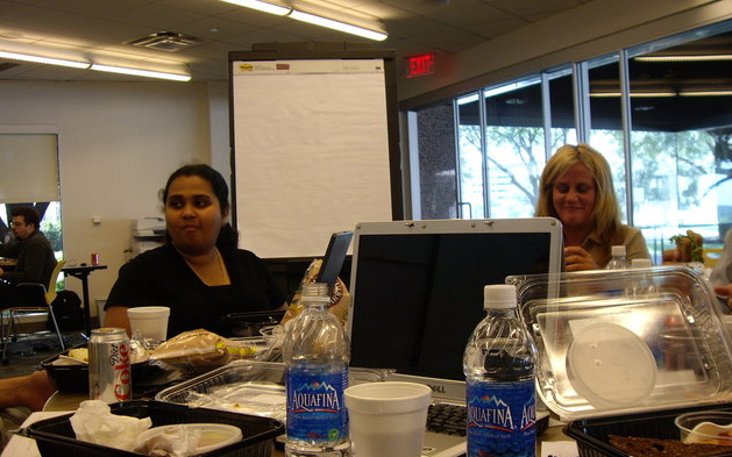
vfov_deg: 31.2
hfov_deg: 48.2
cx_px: 370
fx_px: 818
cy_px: 238
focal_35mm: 41
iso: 100
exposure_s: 1/50
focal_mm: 6.2
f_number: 2.7
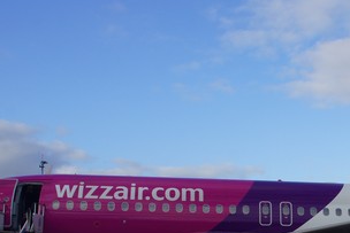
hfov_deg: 27.2
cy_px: 223
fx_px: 691
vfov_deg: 18.8
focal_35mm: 71
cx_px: 332
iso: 100
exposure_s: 1/100
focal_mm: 18
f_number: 11
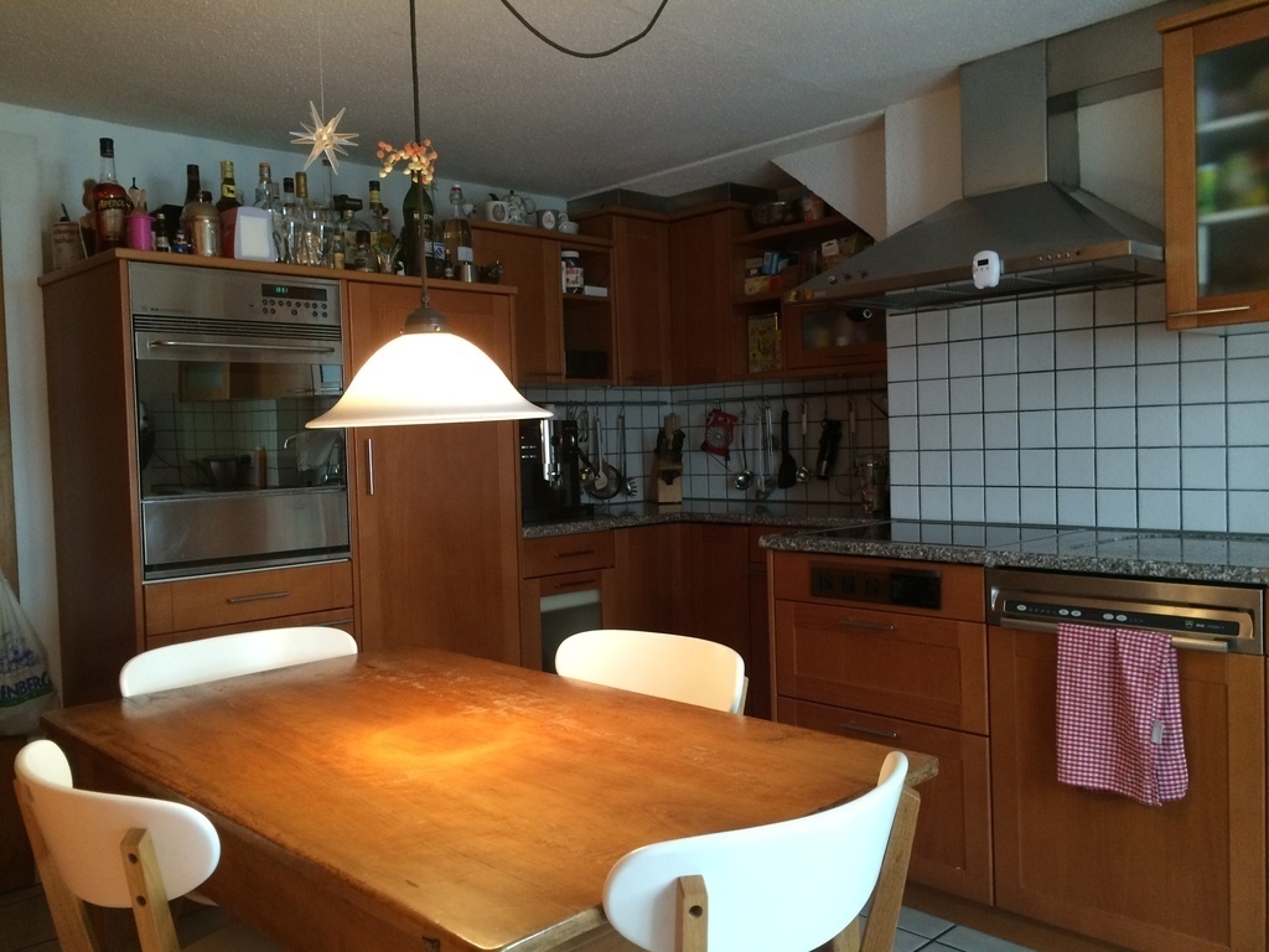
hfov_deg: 61.7
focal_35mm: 29
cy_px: 476
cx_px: 634
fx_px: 1063
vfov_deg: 48.2
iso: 250
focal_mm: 4.15
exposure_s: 1/33
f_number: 2.2
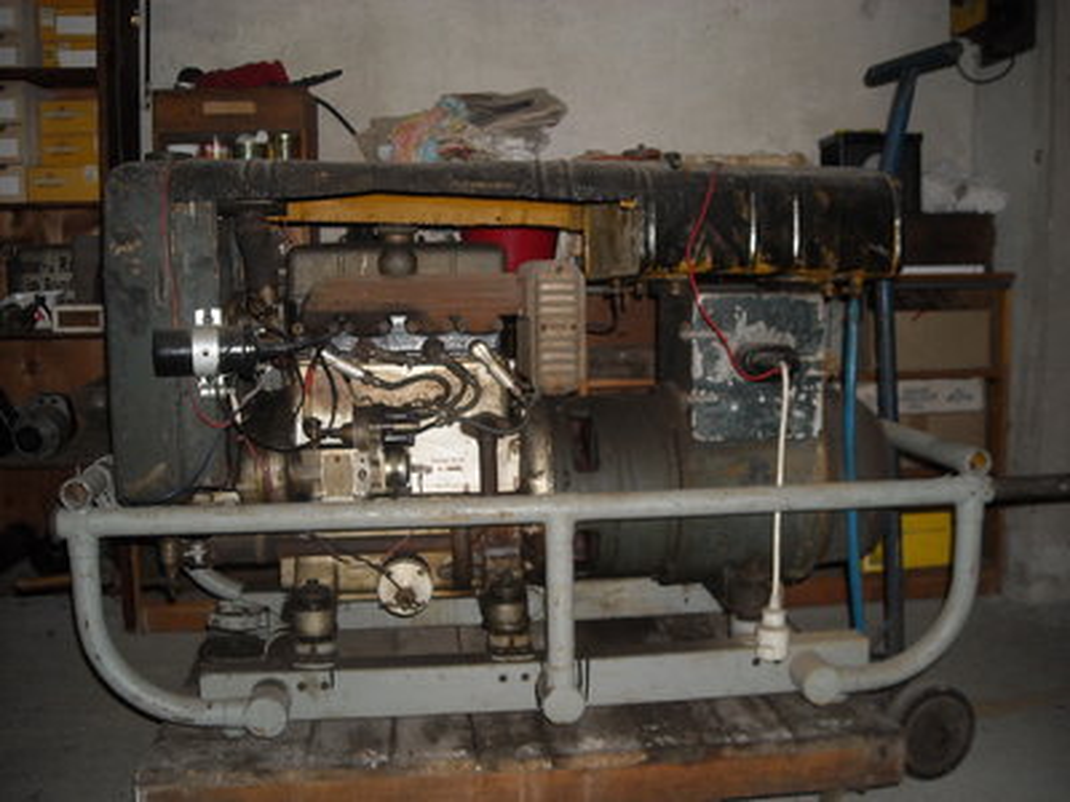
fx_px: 1082
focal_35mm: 35
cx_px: 535
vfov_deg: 40.7
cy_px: 401
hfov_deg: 52.6
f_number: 2.8
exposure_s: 1/60
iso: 200
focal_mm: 5.7
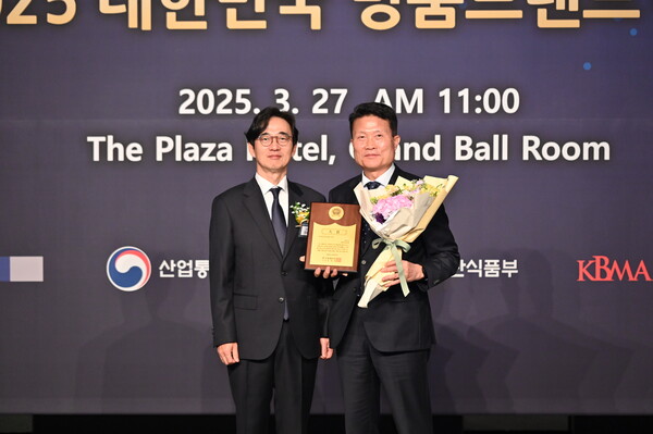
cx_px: 326
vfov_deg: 11.4
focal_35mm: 120
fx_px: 2175
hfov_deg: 17.1
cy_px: 217
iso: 2500
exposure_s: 1/125
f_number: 4
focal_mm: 120
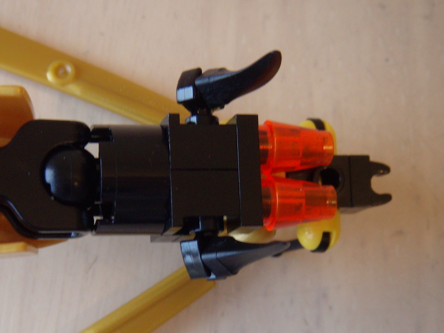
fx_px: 1193
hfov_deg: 21.0
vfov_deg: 15.9
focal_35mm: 93
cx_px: 140
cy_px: 218
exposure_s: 1/15.9
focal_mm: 11
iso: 100
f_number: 3.9
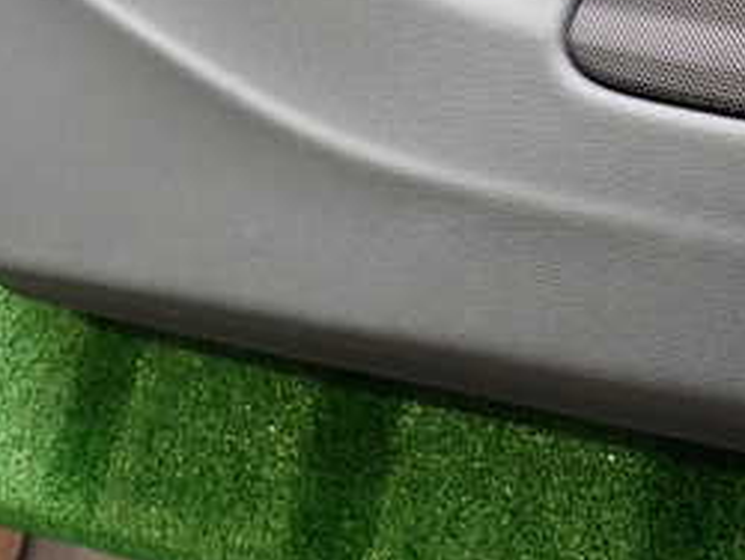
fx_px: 1293
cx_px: 644
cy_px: -92
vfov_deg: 22.7
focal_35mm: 60
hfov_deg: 31.0
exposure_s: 1/60
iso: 200
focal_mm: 4.5
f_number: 2
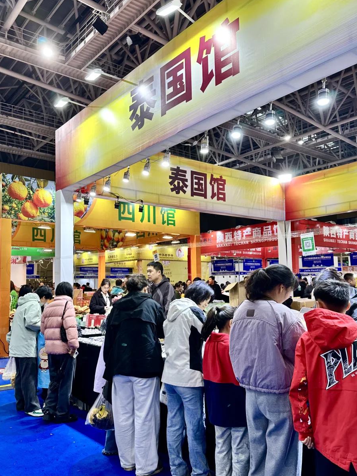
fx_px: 399
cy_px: 254
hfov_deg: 48.0
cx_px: 144
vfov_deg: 61.6
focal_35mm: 29
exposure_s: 1/100
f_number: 1.78
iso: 80
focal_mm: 6.86
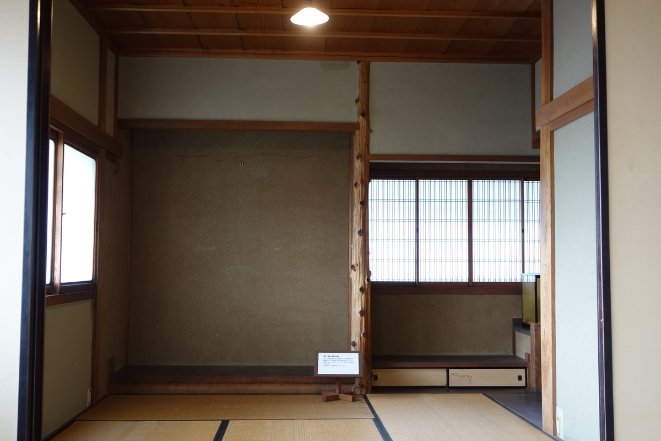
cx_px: 330
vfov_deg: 33.4
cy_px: 220
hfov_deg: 48.5
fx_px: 734
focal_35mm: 40
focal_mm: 14.75
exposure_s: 1/50
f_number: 2.8
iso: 320
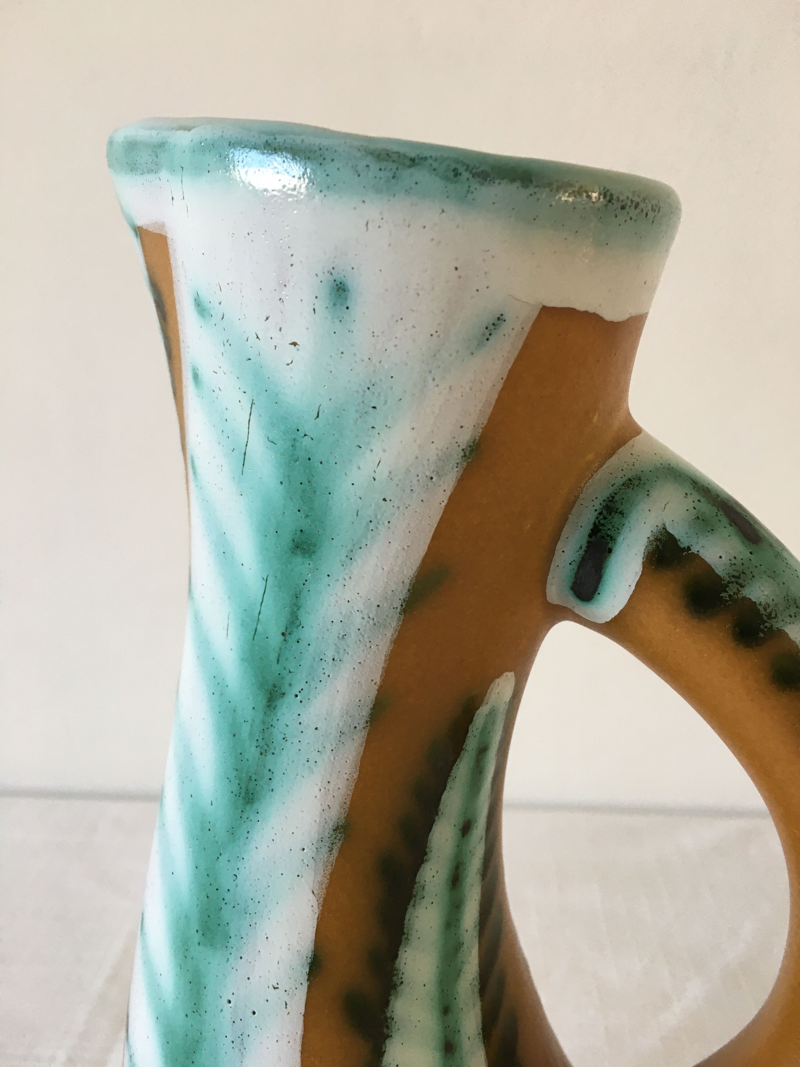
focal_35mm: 29
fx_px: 894
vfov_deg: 61.7
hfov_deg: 48.2
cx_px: 400
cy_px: 534
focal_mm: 4.15
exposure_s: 1/33
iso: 40
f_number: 2.2
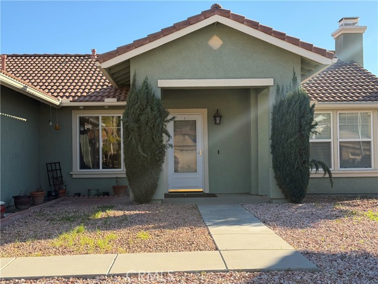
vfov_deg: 30.3
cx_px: 189
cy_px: 142
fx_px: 524
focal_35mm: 48
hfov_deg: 39.7
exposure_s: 1/2208
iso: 100
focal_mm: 6.76
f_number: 1.78
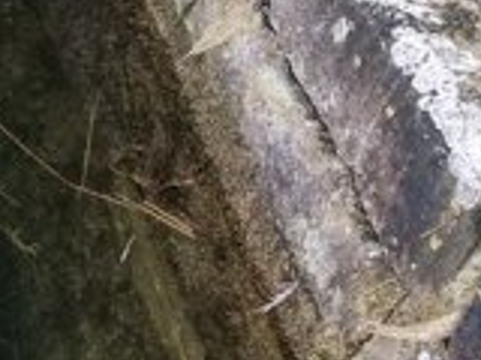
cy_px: 81
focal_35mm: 180
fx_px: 2501
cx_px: -950
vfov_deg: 8.2
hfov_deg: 9.0
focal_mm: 8.67
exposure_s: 1/320
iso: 280
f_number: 1.8
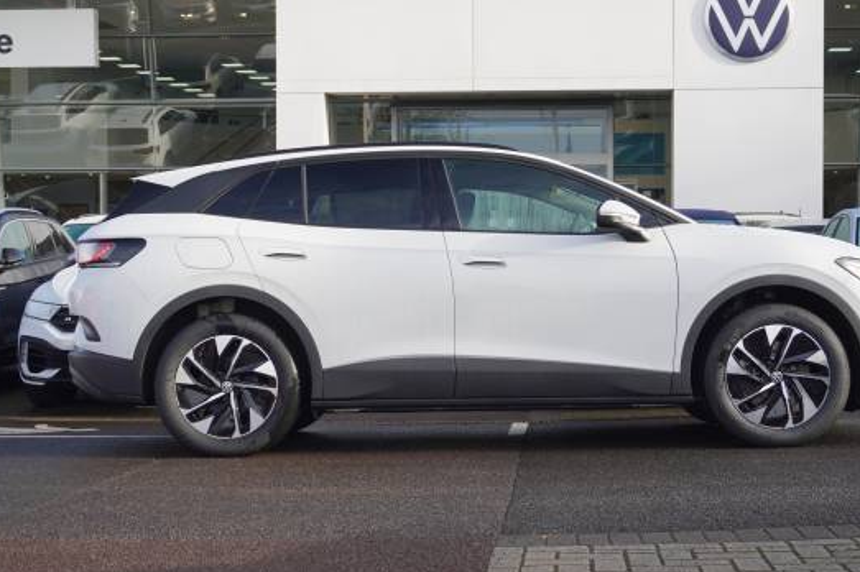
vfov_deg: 22.4
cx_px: 482
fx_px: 1447
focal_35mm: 61
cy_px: 258
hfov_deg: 33.1
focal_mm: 33
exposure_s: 1/80
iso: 100
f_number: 5.6
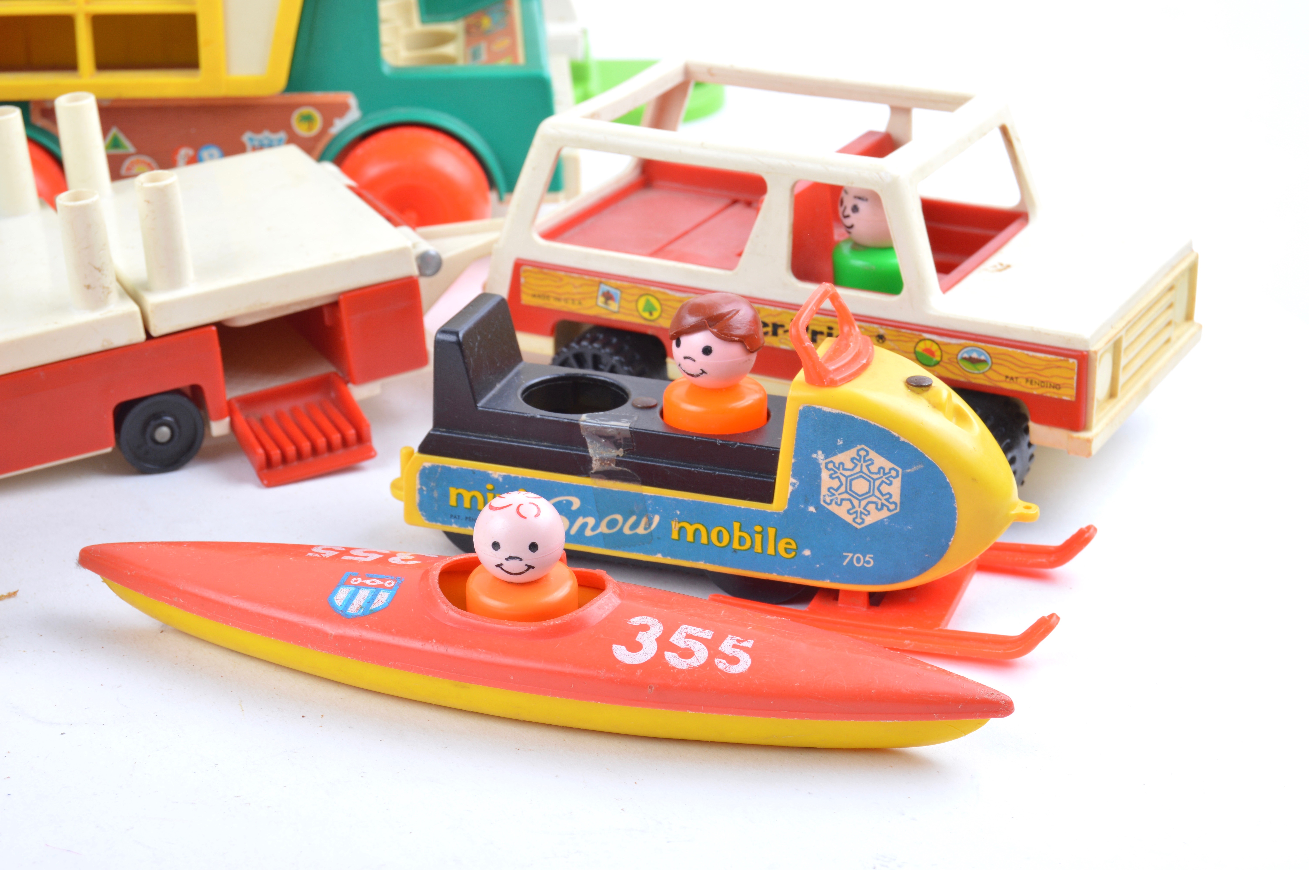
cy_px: 435
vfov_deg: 18.1
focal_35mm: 75
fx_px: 2725
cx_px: 654
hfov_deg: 27.0
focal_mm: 50
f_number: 9
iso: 100
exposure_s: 1/30
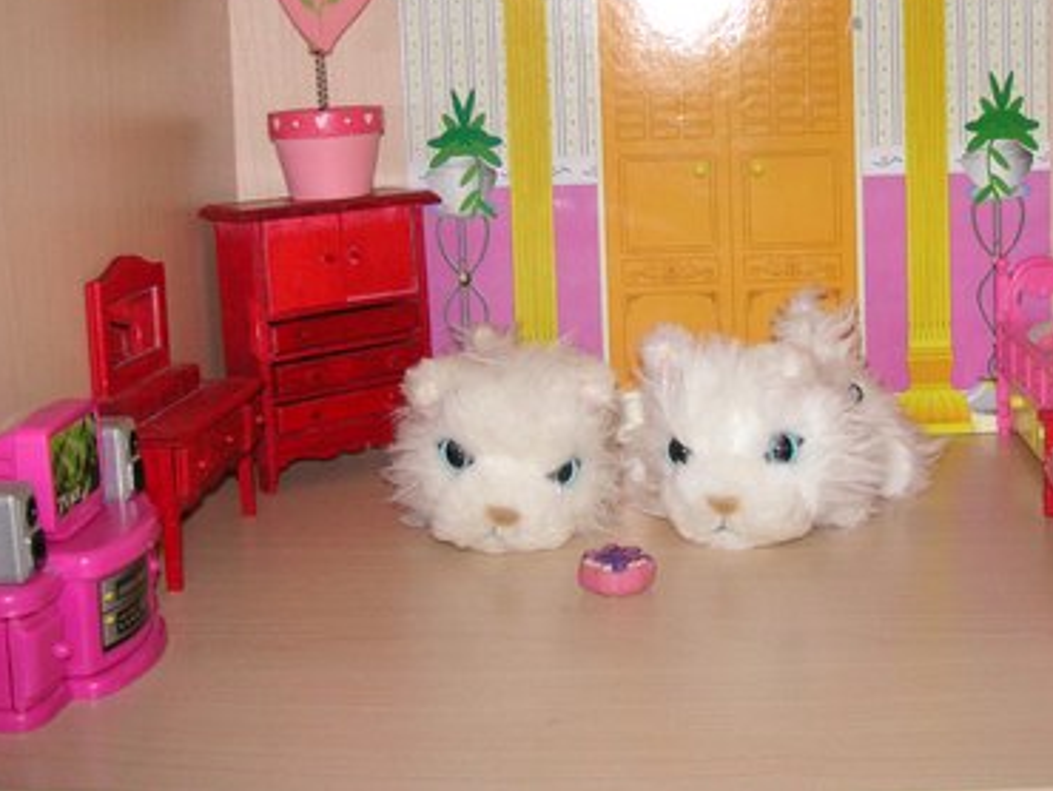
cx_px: 649
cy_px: 263
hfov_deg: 38.0
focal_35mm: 50
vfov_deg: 28.9
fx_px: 1522
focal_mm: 6.1
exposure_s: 1/45
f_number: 2.8
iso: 160
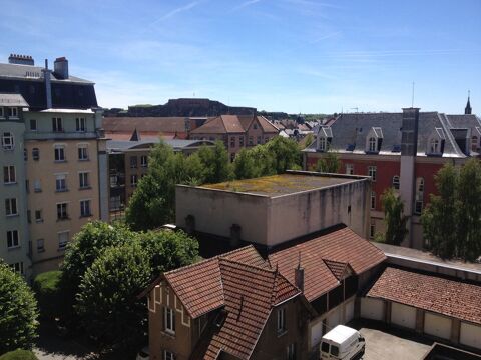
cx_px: 240
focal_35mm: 35
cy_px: 180
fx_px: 486
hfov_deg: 52.6
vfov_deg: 40.7
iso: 50
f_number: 2.4
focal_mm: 4.28
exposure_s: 1/1493
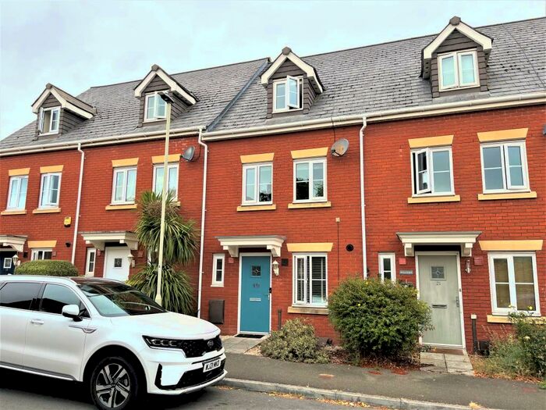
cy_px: 205
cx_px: 273
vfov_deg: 53.1
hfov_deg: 67.3
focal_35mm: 26
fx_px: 410
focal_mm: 5.1
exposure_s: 1/401
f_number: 1.6
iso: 50
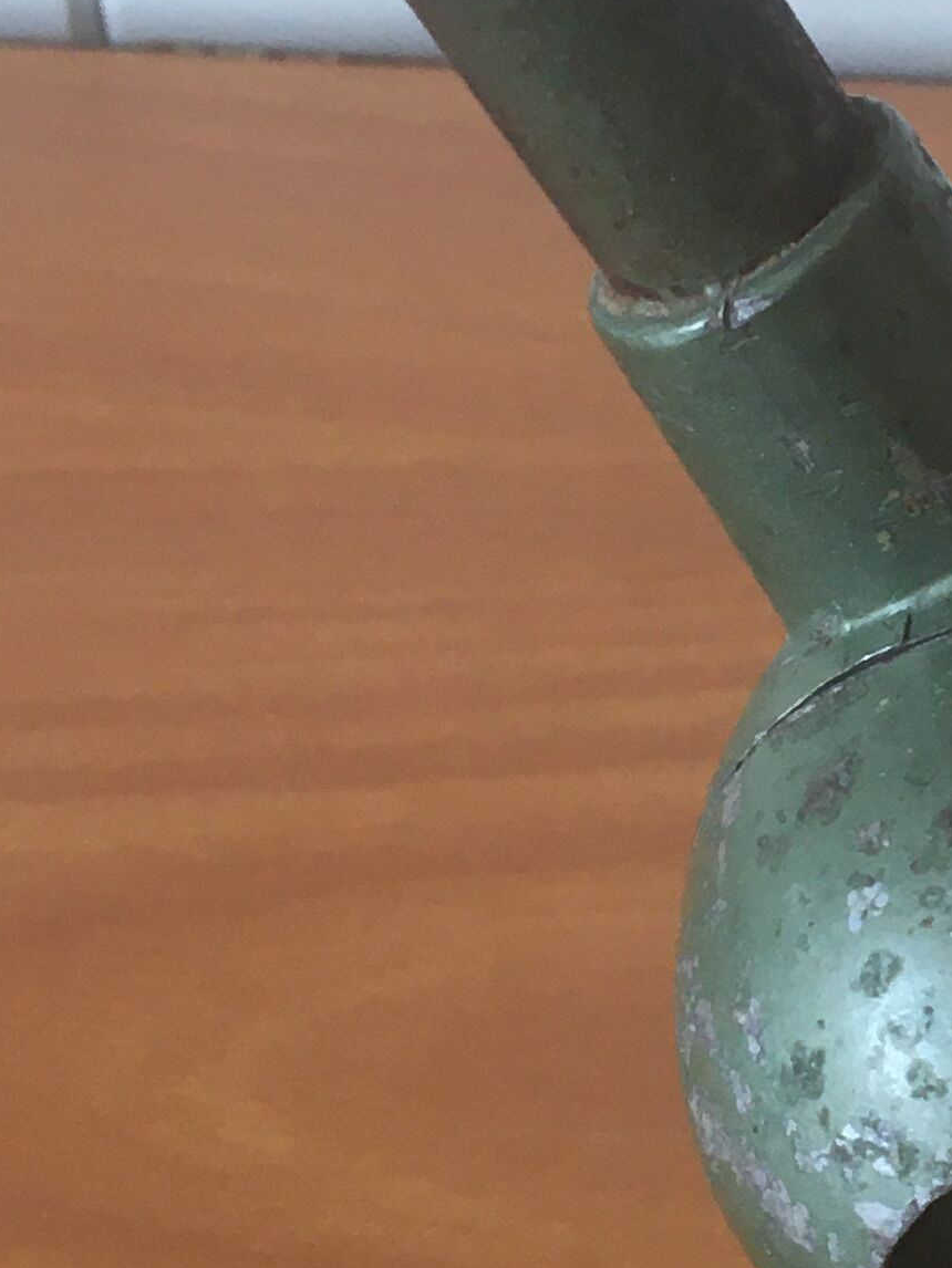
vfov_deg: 19.2
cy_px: 766
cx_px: 1065
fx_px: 3739
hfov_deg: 14.2
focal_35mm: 102
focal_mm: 4.15
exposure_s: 1/33
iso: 32
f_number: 2.2
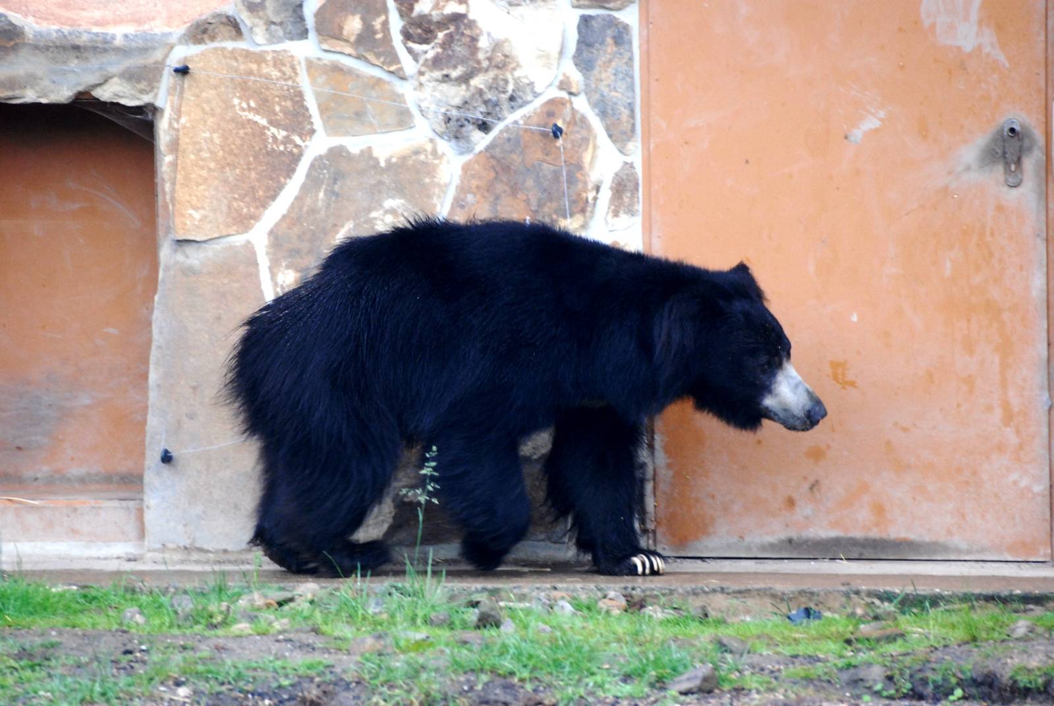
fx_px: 9673
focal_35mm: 330
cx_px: 527
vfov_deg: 4.2
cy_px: 353
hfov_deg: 6.2
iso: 1600
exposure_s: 1/160
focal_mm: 220
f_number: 5
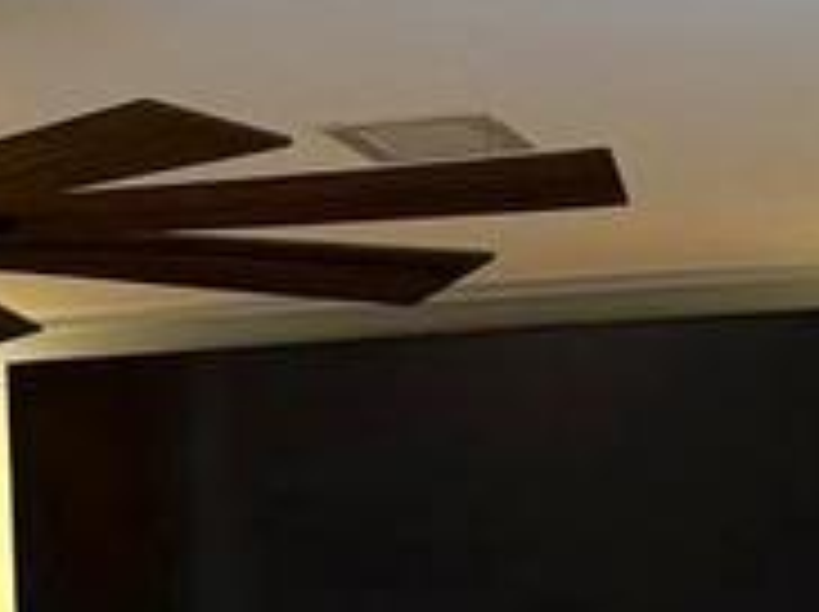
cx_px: -900
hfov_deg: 9.6
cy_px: 896
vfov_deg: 7.7
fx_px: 4489
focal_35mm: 190
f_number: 1.78
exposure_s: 1/60
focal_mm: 6.76
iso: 250
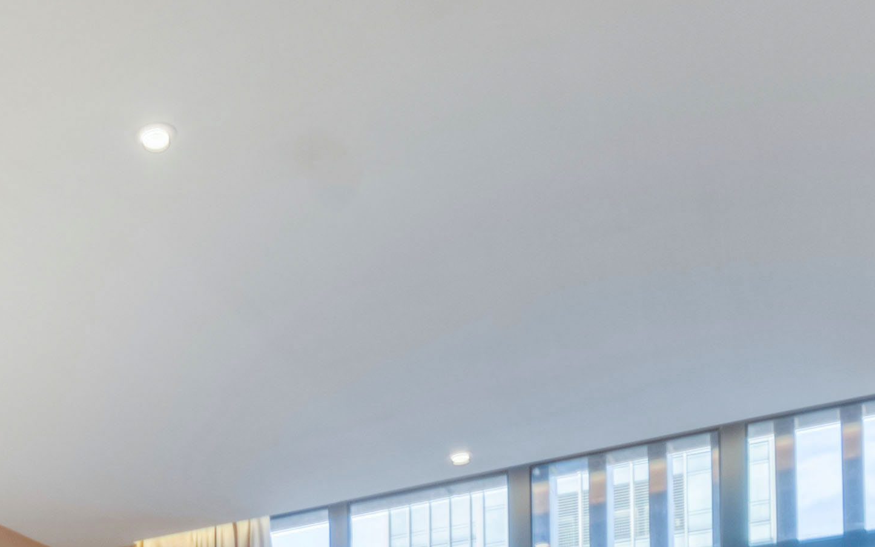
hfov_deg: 35.1
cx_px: -38
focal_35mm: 51
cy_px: 923
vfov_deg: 20.0
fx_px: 1216
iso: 400
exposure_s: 1/80
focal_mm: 12
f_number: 9
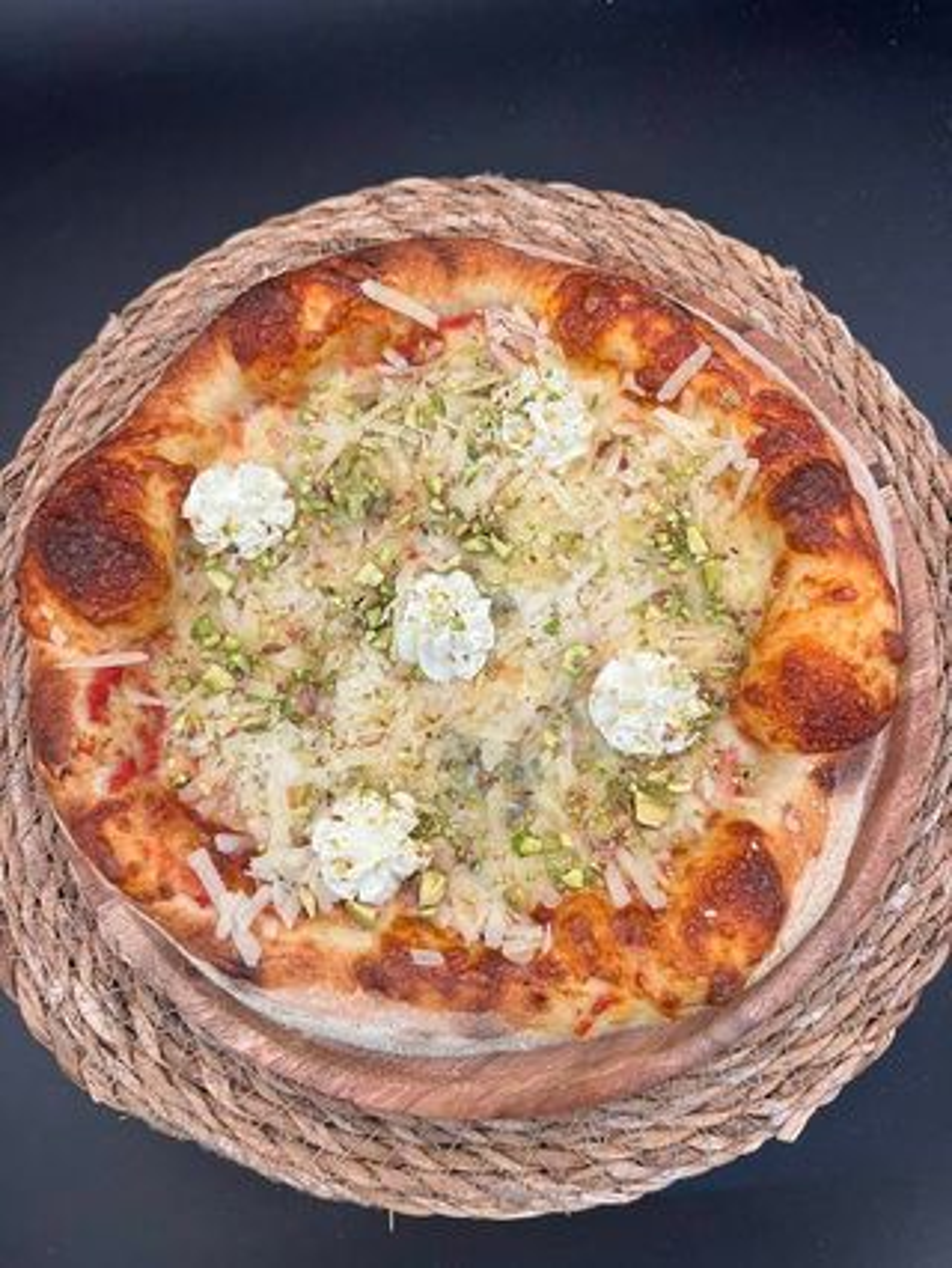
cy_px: 634
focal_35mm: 26
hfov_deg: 53.1
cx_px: 476
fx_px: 952
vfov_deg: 67.3
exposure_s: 1/50
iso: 160
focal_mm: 5.7
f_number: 1.5
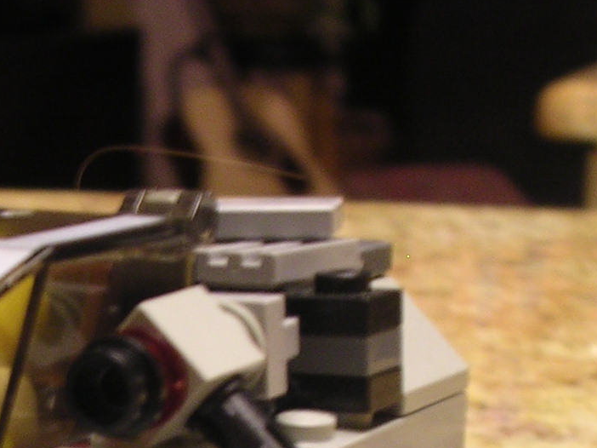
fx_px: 2465
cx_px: -60
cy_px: 651
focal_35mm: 143
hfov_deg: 13.5
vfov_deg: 10.1
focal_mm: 7.5
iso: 134
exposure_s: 1/3.6
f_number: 3.1
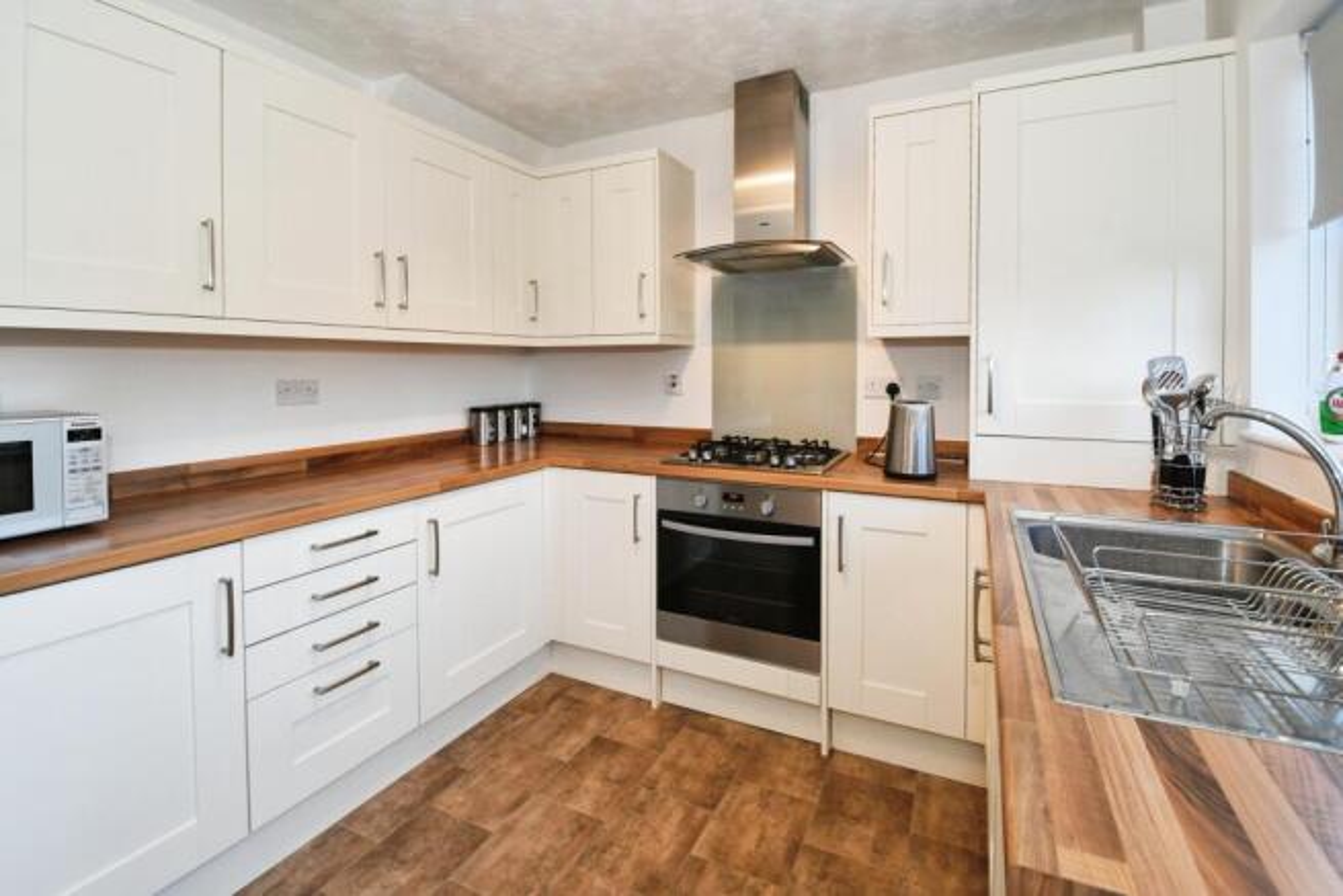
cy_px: 448
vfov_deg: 77.4
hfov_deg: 100.4
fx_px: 560
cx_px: 672
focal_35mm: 15
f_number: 7.1
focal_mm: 10
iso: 800
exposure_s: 1/60
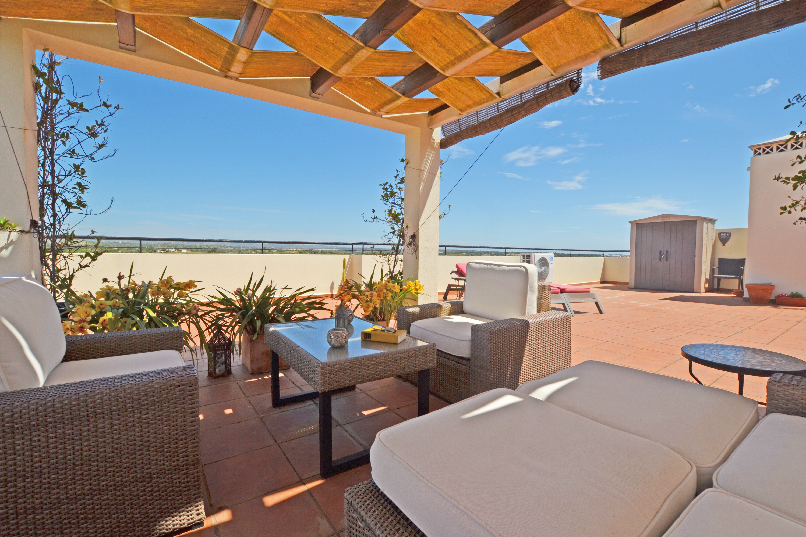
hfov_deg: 100.4
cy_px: 268
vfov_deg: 77.3
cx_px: 403
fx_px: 336
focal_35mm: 15
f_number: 11
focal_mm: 10
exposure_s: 1/200
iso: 100
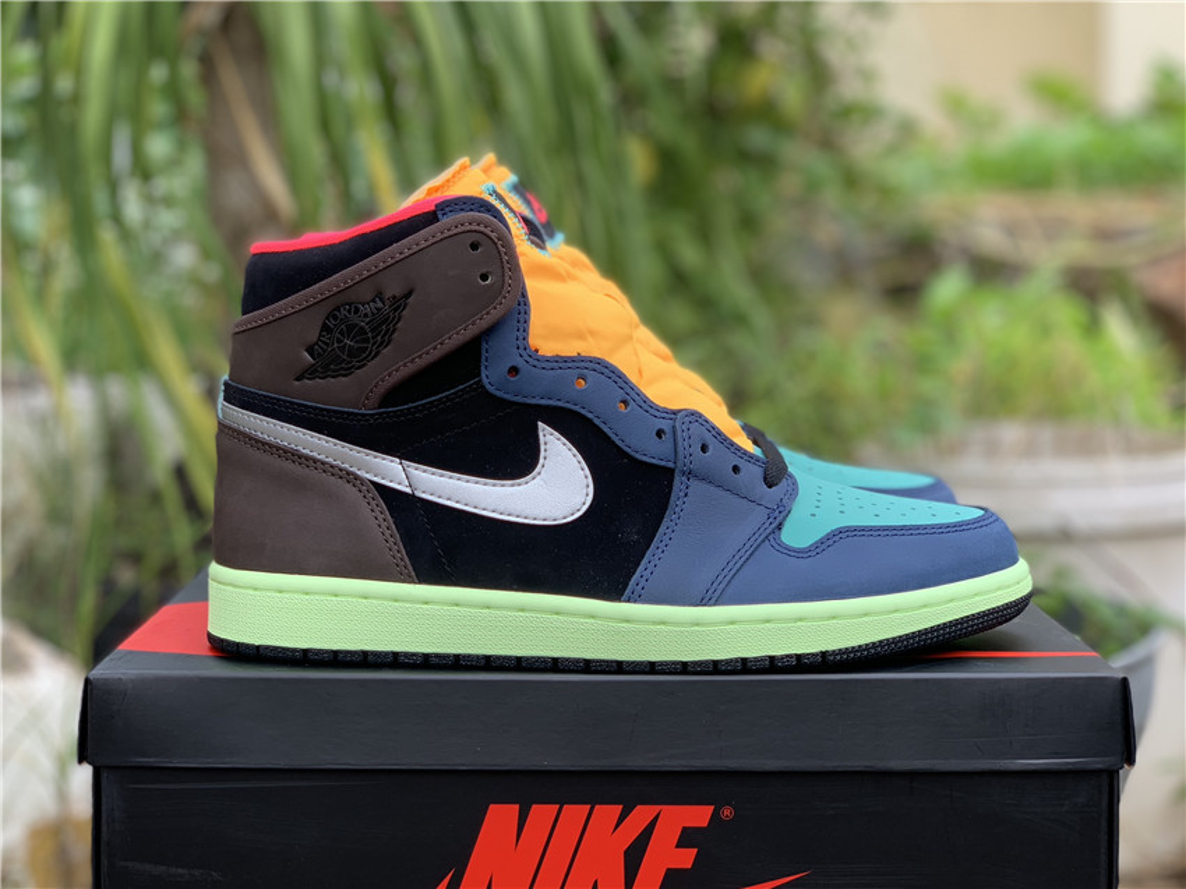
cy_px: 444
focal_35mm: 52
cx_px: 593
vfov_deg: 28.0
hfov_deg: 36.8
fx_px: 1781
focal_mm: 6
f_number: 2.4
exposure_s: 1/125
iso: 16
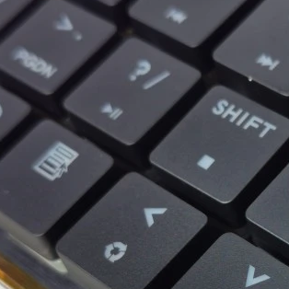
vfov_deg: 15.9
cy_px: 259
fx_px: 1020
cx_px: 269
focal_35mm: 108
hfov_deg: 15.9
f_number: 1.6
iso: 50
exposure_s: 1/5556
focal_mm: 5.56
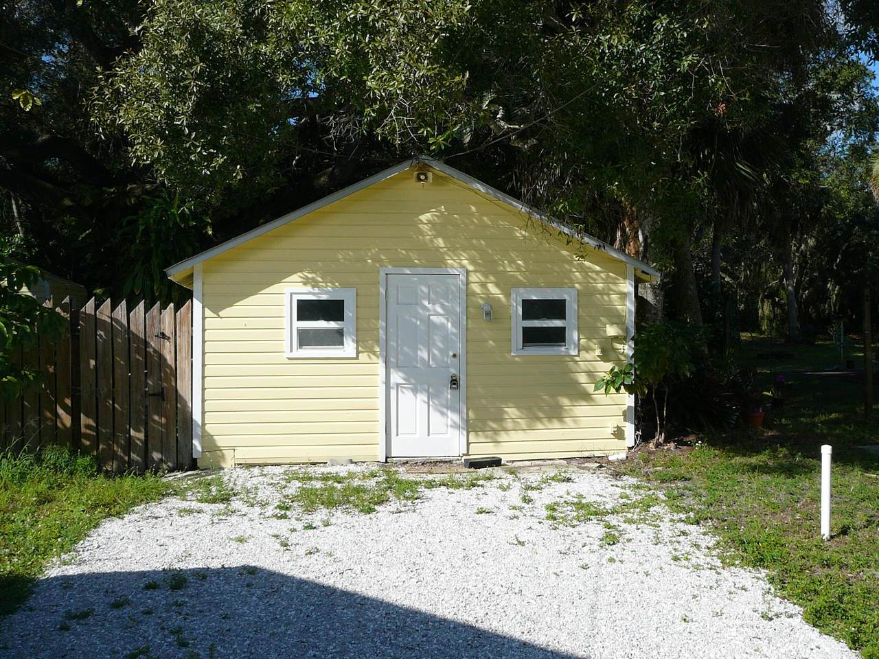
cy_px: 330
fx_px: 889
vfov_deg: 40.7
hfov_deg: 52.6
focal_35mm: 35
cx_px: 440
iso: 80
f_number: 5
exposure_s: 1/500
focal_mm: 5.2
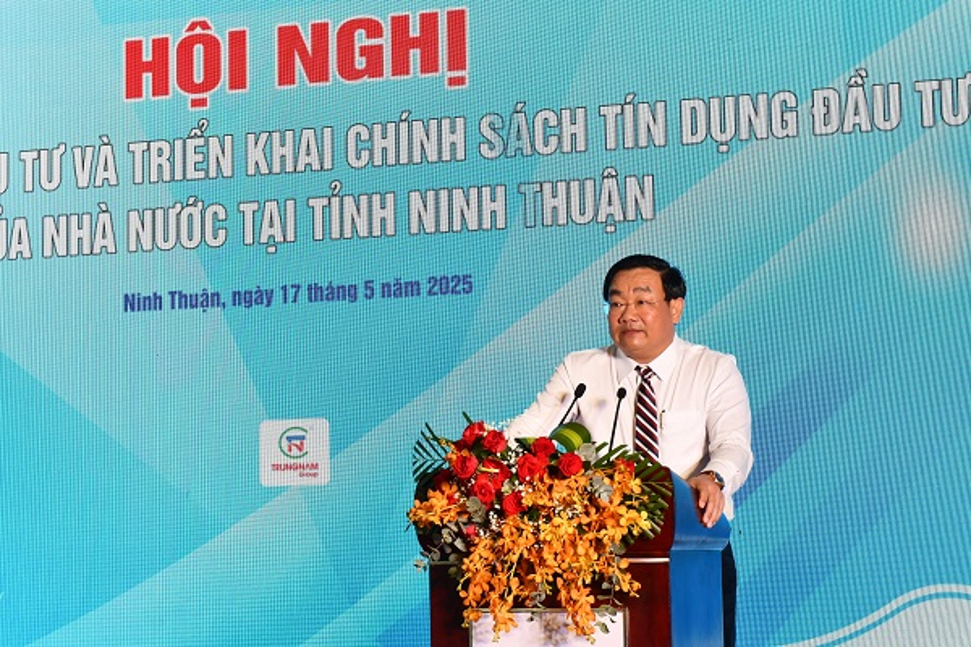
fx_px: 2508
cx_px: 486
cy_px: 324
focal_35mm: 93
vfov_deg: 14.7
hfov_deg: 21.9
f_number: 9
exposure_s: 1/60
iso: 560
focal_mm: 62
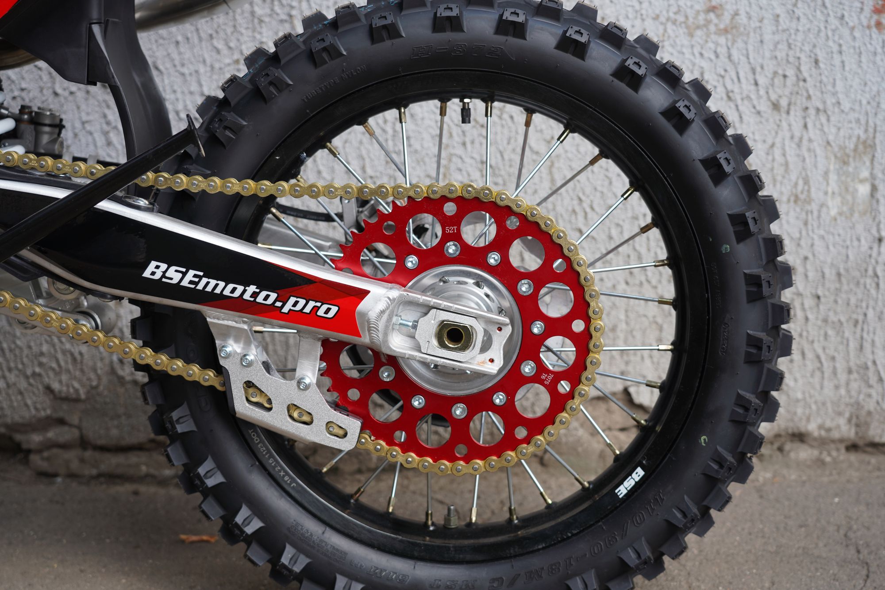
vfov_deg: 26.0
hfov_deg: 38.2
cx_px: 442
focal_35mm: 52
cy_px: 295
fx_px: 1278
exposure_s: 1/80
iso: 100
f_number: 4.5
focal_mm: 52
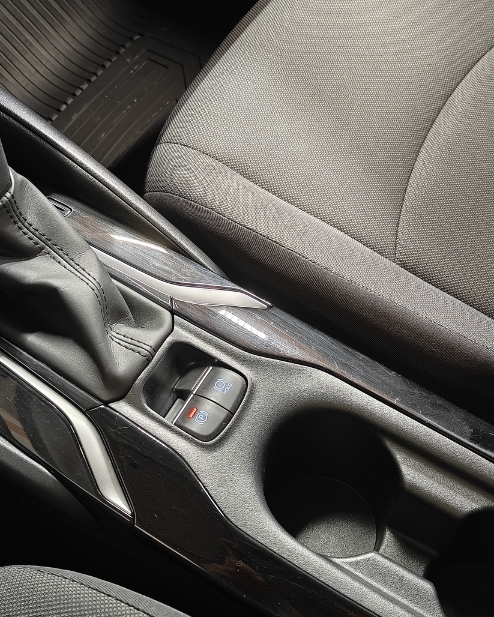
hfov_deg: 36.4
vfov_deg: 44.8
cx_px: 199
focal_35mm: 41
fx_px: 749
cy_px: 321
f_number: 1.8
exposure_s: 1/33
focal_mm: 5.59
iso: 1600
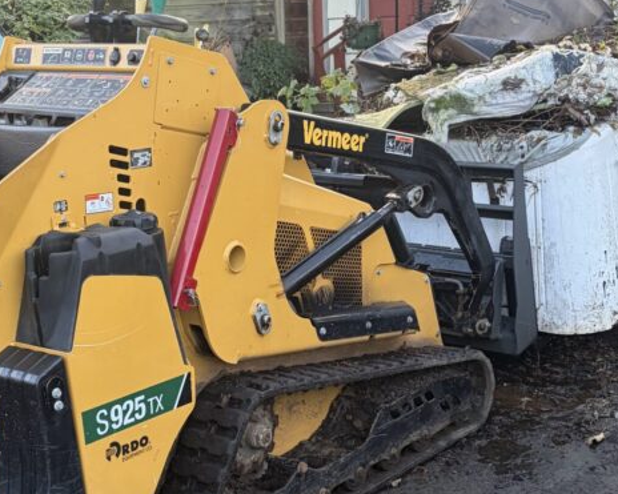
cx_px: 336
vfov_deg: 23.8
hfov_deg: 29.6
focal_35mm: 64
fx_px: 1170
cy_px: 282
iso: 50
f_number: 1.6
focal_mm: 5.96
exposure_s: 1/122
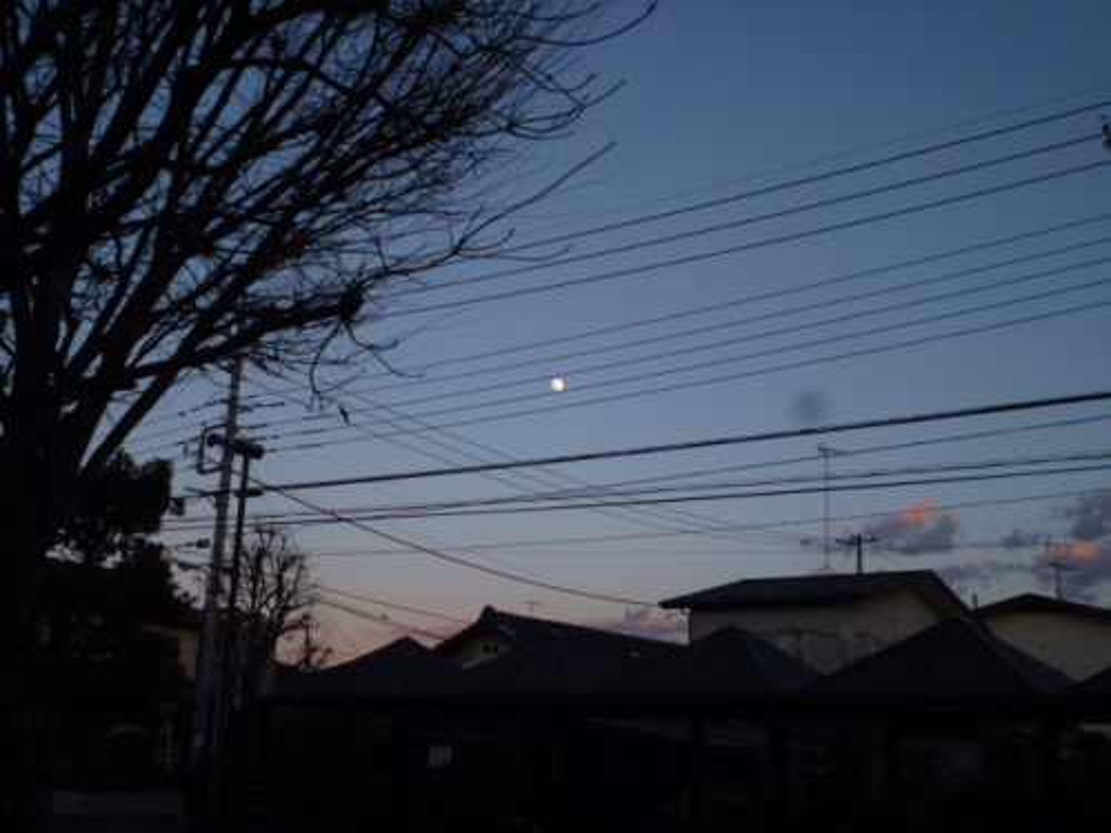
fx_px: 1316
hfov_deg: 45.8
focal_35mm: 41
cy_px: 416
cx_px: 556
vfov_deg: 35.1
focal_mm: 7.3
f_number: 3.7
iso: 100
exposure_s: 1/160
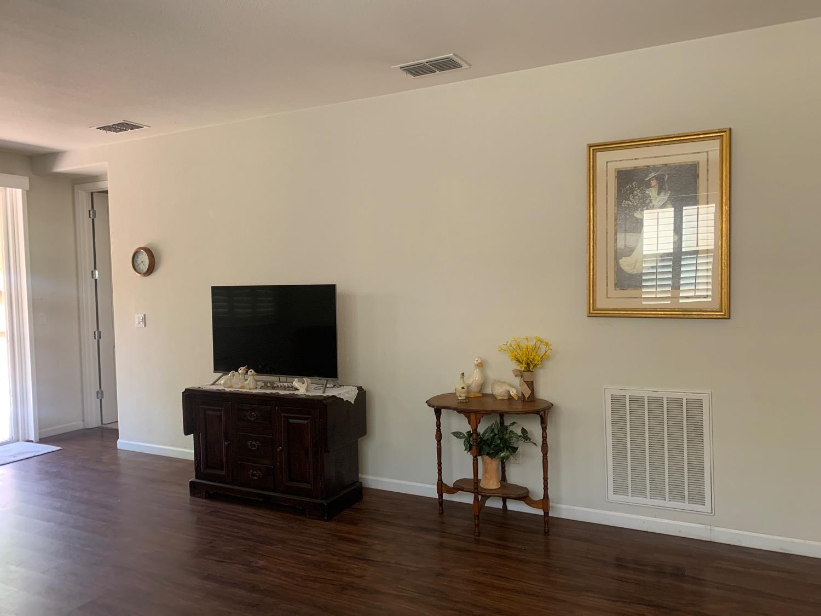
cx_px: 410
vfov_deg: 53.1
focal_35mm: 26
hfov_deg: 67.3
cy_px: 308
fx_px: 617
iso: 160
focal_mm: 4.25
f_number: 1.8
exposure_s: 1/60
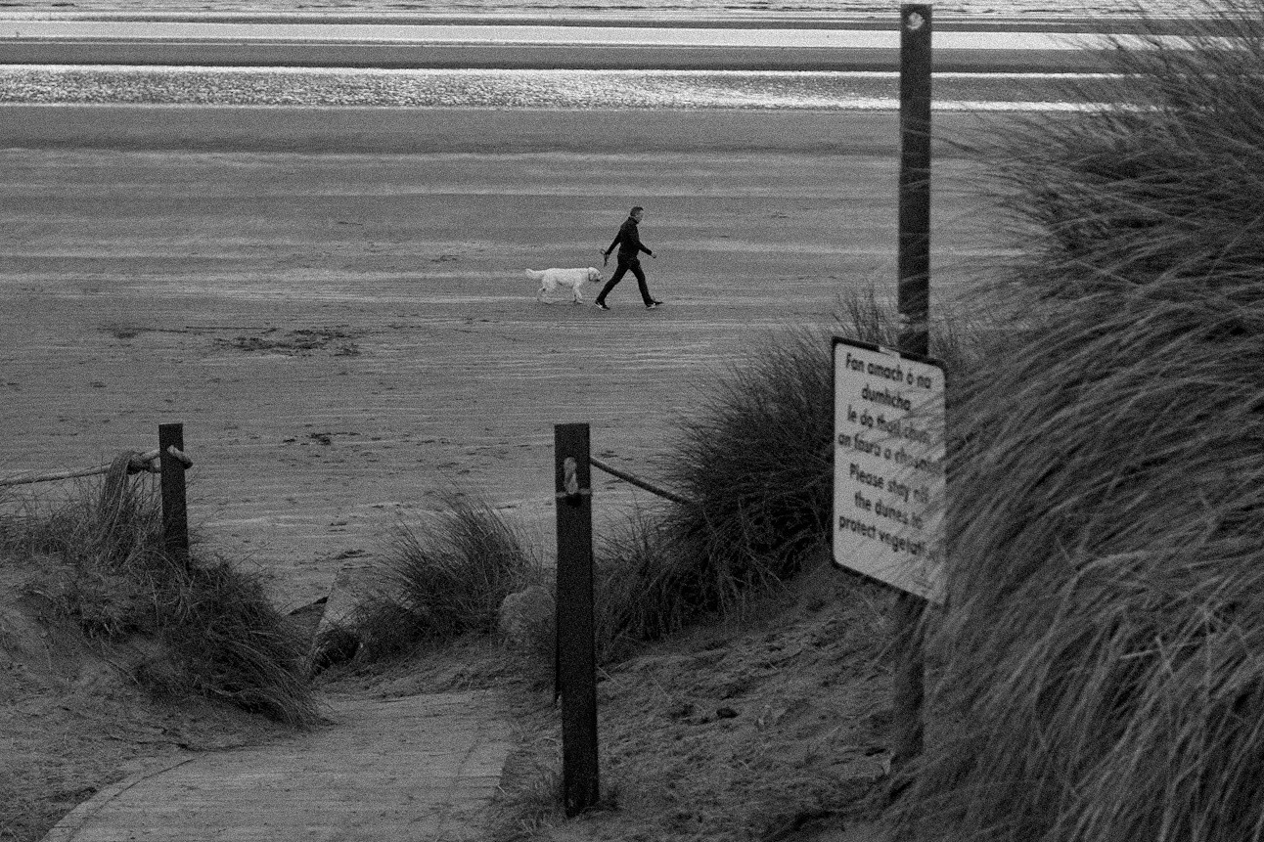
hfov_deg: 31.0
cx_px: 679
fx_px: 2282
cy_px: 292
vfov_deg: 20.9
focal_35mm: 65
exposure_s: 1/1400
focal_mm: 27
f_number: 2.8
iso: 200
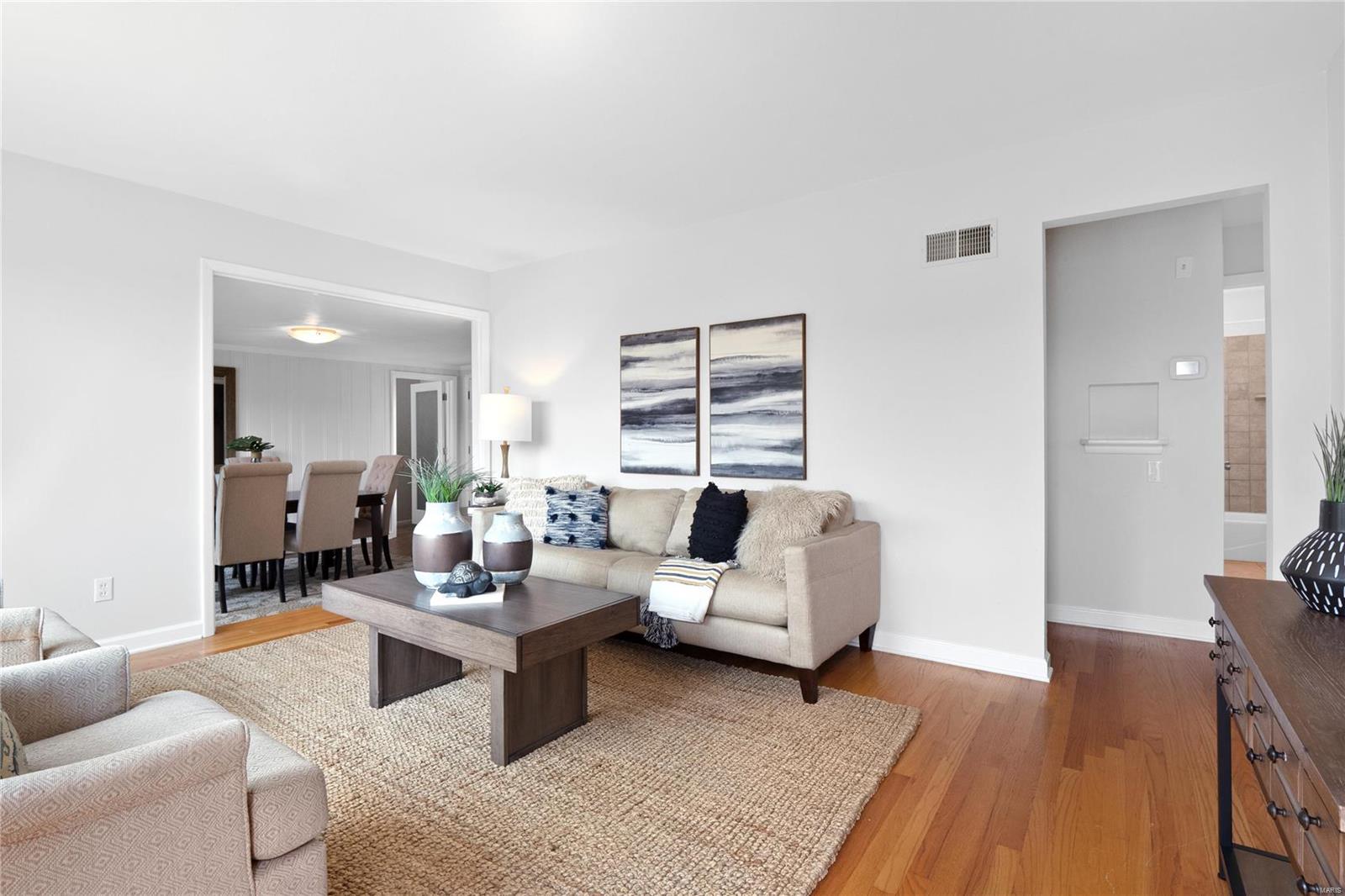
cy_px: 448
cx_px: 672
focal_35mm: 16
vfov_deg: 73.7
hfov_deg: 96.7
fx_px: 598
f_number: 6.3
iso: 400
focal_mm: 8
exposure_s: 1/20
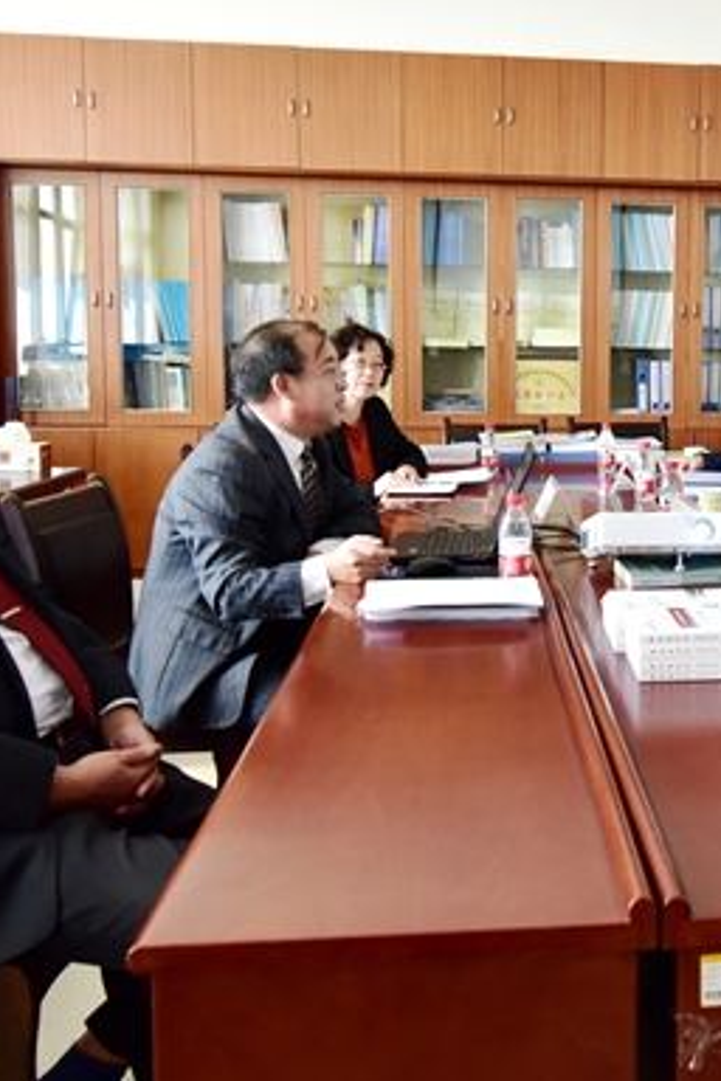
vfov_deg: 71.5
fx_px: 751
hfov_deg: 49.1
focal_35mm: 25
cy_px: 535
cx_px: 549
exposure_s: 1/200
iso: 1600
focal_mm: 16
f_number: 7.1
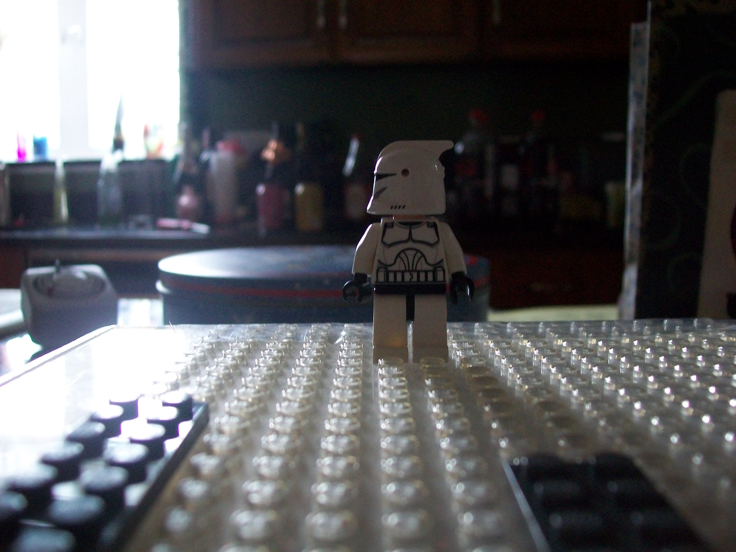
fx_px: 765
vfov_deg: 39.7
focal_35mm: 36
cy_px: 276
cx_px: 368
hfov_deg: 51.4
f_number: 2.7
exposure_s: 1/10
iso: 160
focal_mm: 6
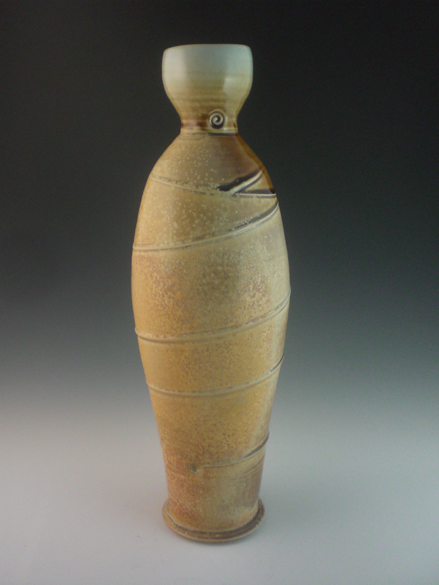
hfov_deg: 37.7
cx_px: 220
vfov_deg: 49.0
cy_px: 292
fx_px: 643
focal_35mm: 38
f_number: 3.1
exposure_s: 1/80
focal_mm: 6.3
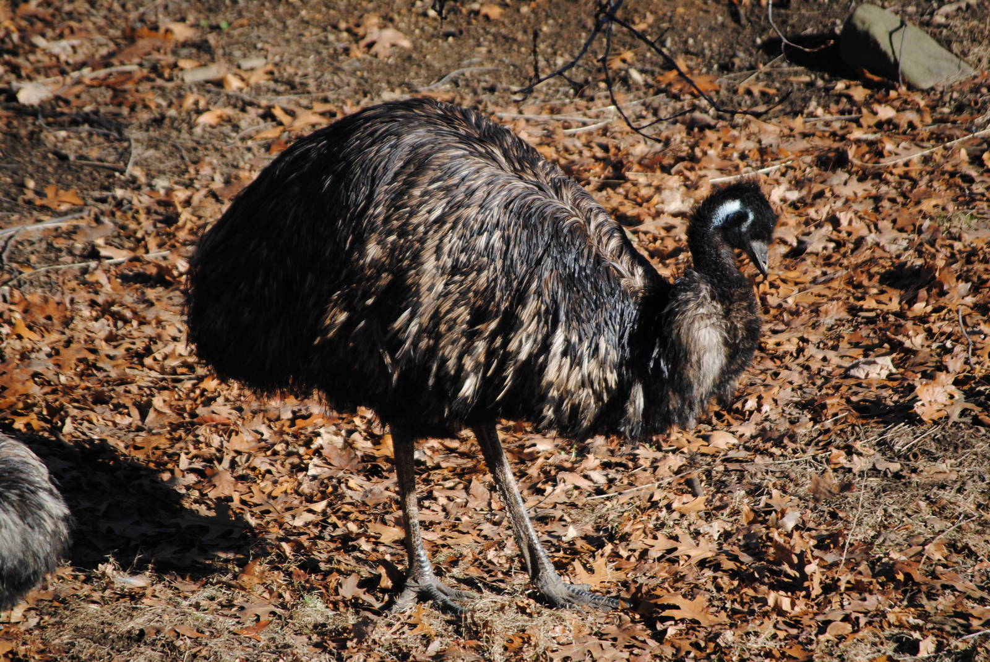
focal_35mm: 300
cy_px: 331
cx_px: 495
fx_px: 8260
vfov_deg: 4.6
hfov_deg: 6.9
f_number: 5.6
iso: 200
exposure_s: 1/500
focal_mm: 200
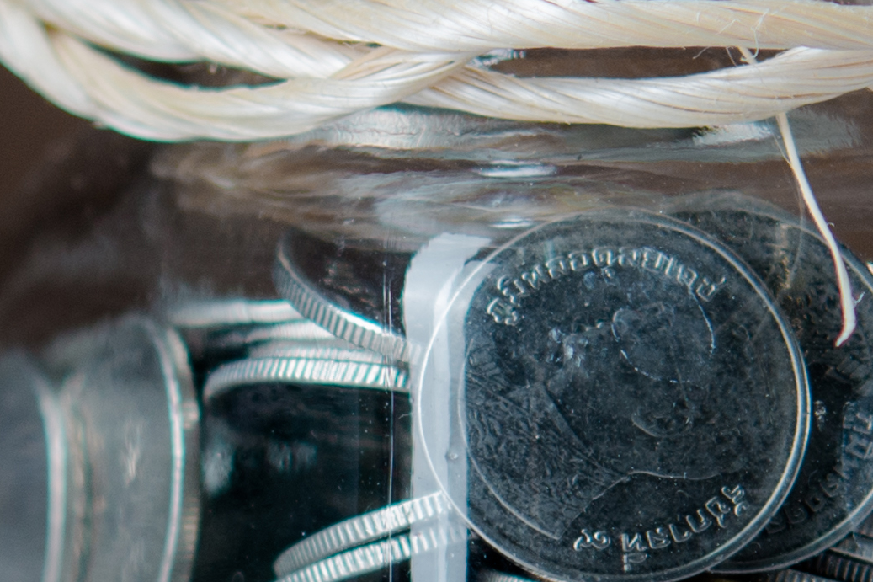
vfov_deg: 3.3
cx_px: -20
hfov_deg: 4.9
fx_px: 10134
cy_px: 613
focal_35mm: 418
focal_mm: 60
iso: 100
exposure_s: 1/200
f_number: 3.5
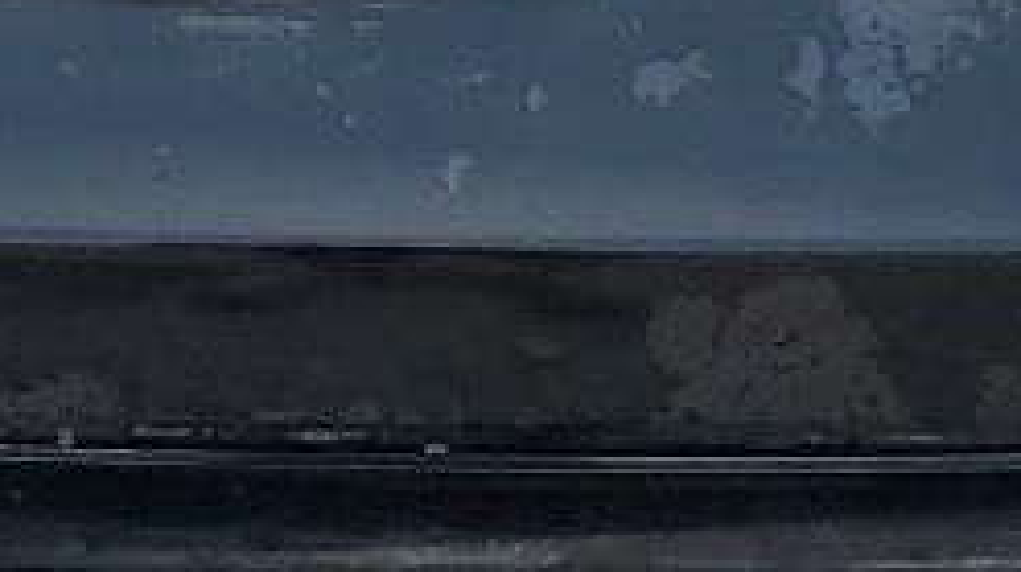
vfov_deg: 6.6
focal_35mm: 183
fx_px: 4950
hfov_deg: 11.7
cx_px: 251
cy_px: -152
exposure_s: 1/2500
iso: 50
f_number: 1.5
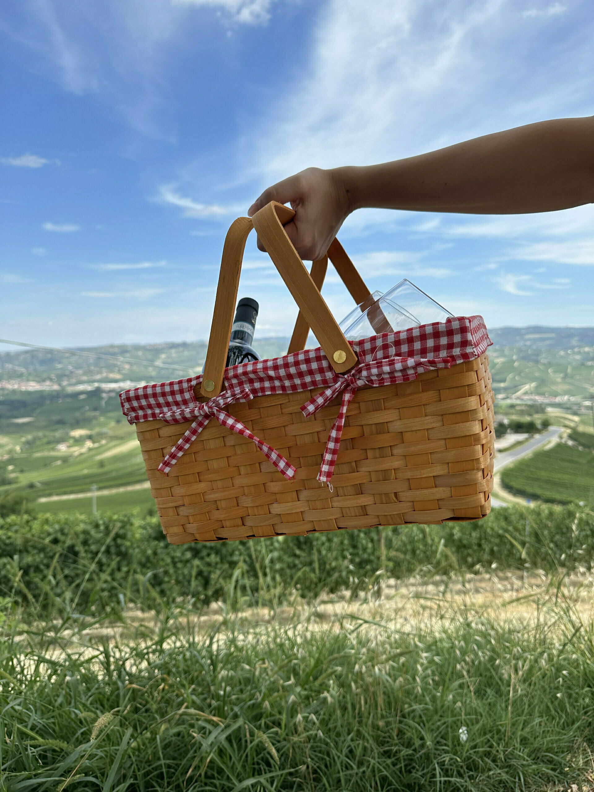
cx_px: 297
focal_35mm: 24
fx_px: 549
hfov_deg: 56.8
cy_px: 396
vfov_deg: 71.6
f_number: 1.78
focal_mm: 6.86
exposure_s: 1/4016
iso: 80
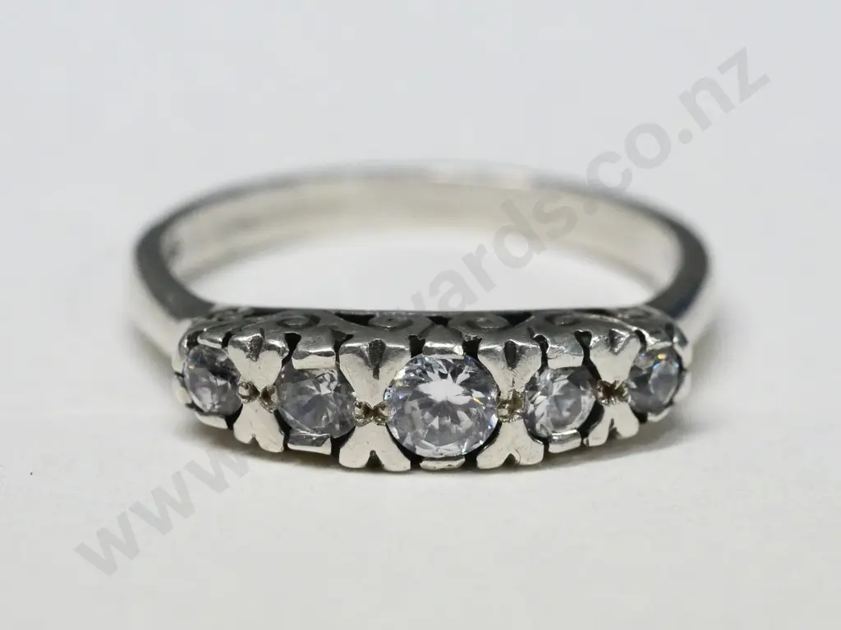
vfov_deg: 12.3
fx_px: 2914
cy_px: 315
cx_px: 420
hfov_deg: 16.4
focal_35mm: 120
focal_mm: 60
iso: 3200
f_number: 6.3
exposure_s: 1/160
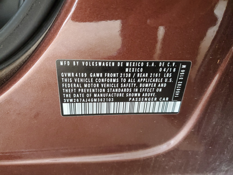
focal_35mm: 26
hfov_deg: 67.3
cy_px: 88
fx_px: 175
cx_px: 116
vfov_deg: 53.1
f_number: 1.5
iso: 350
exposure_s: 1/40
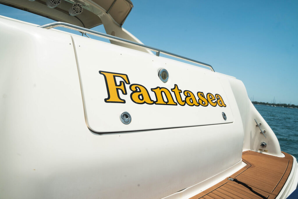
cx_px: 149
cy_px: 100
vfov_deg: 53.1
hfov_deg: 73.7
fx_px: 199
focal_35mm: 24
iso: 320
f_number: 10
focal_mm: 24
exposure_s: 1/400
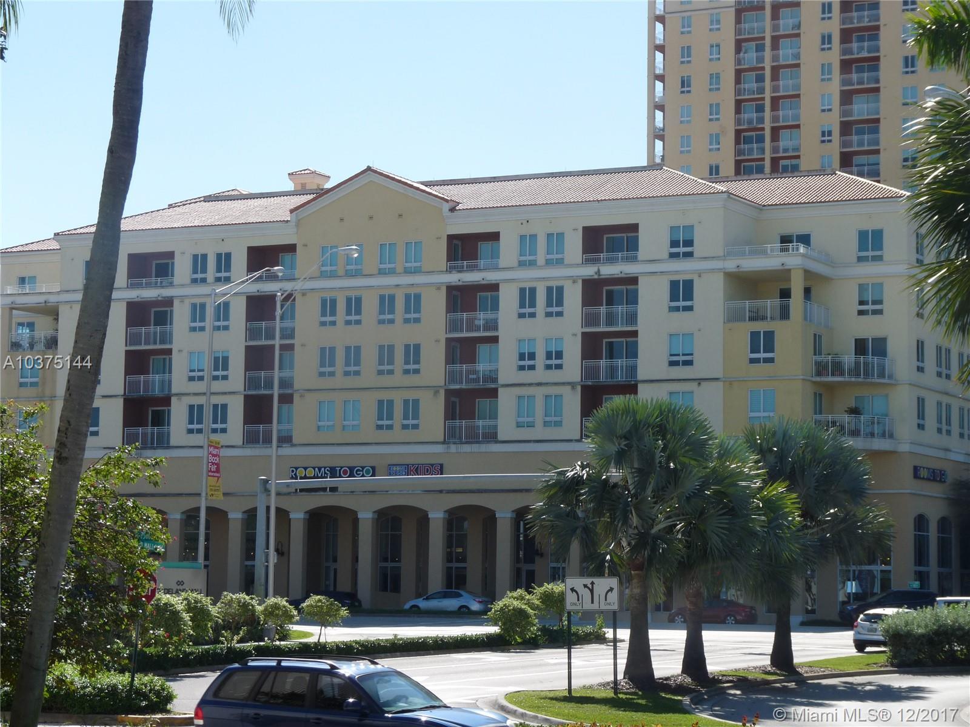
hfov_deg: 20.9
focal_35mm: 94
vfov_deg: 15.7
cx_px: 485
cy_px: 364
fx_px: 2634
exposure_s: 1/320
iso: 100
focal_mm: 16.7
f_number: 5.6
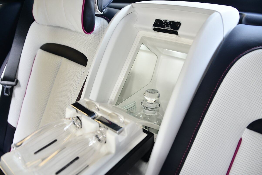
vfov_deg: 46.4
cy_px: 88
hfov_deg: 65.5
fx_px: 204
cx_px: 131
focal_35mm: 28
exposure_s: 1/60
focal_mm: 28
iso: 500
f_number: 3.5
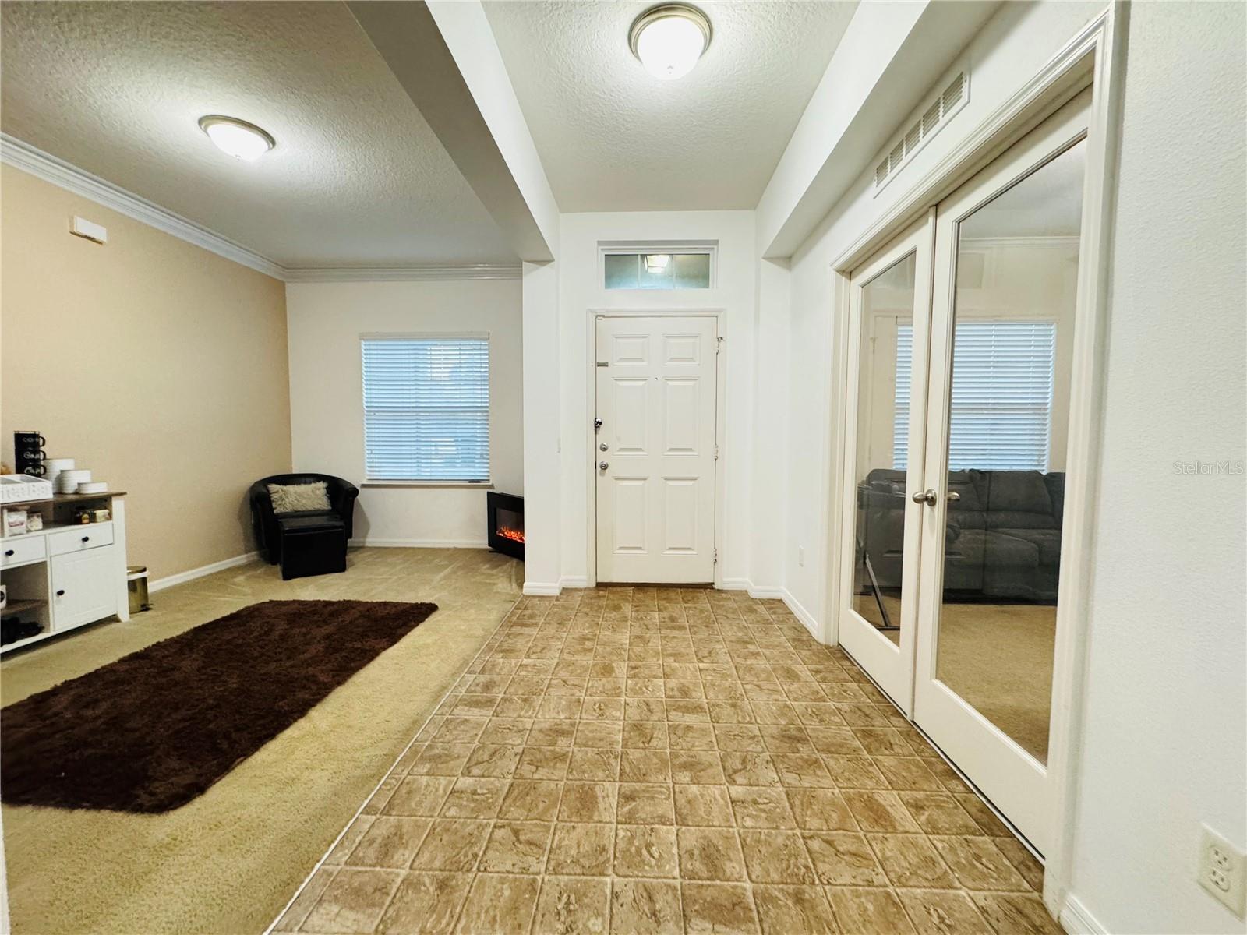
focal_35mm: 14
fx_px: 504
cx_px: 624
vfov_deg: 85.7
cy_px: 468
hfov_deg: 102.1
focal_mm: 2.22
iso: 500
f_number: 2.2
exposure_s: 1/60
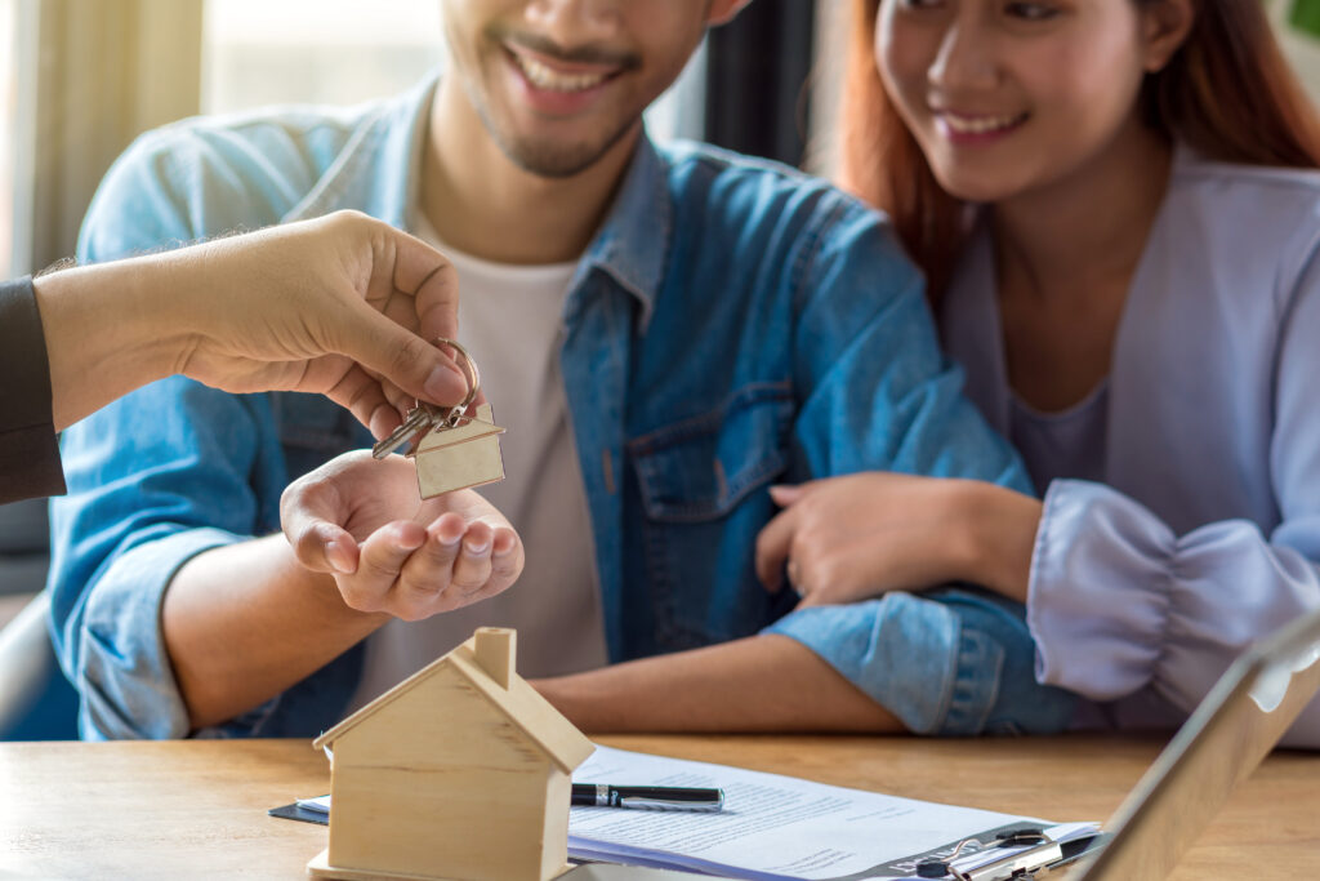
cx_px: 660
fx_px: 4675
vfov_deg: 10.8
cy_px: 440
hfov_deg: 16.1
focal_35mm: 128
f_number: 3.2
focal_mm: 85
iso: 100
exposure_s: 1/100
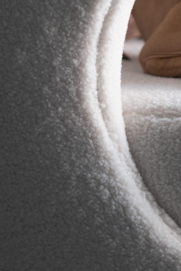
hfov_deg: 8.2
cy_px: -89
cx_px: 293
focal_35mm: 164
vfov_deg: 12.1
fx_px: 1236
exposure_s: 1/320
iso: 160
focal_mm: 50
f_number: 1.8
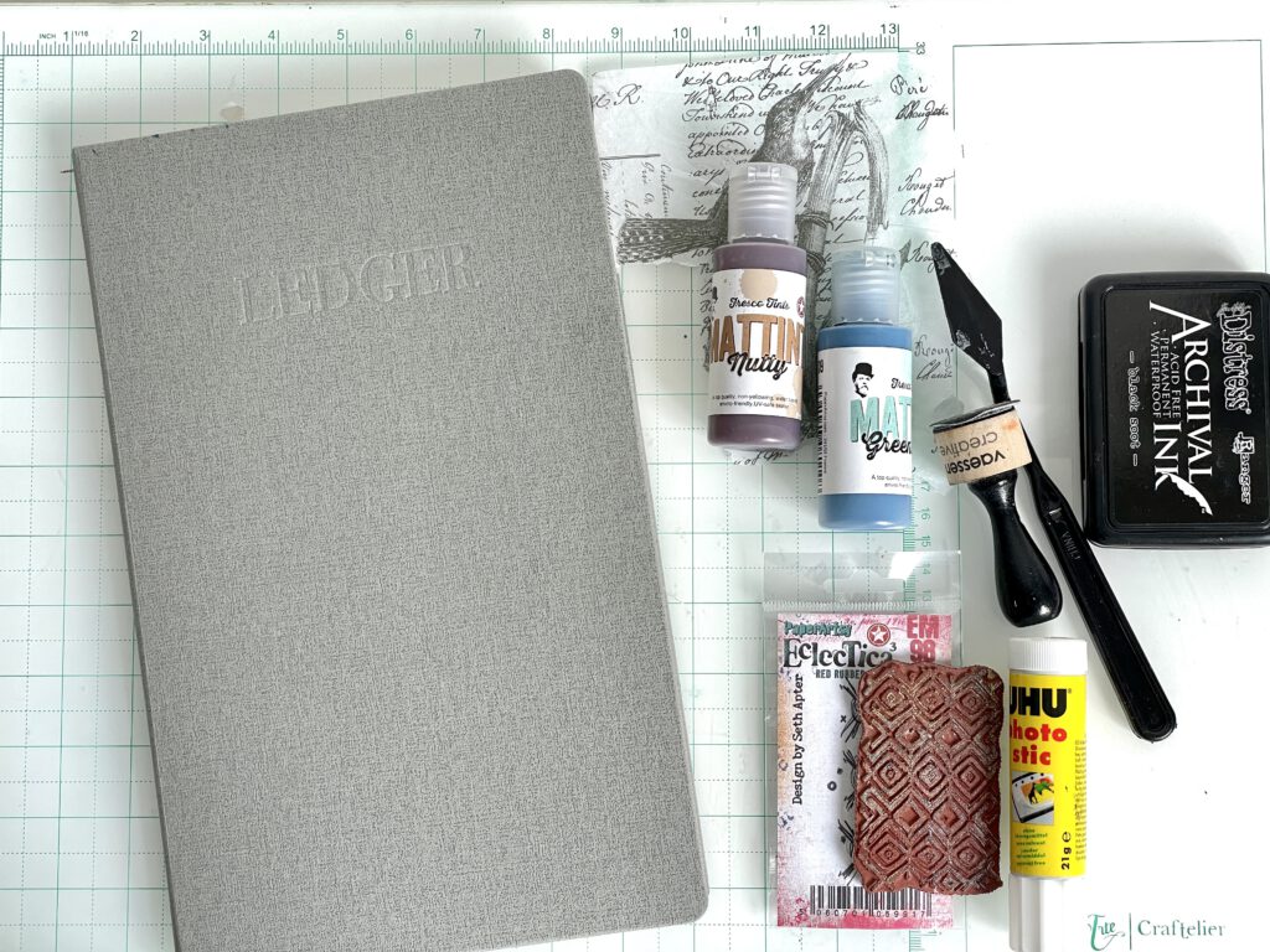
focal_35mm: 52
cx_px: 635
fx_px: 1908
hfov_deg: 36.8
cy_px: 476
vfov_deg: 28.0
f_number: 2
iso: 125
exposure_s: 1/99
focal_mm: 6
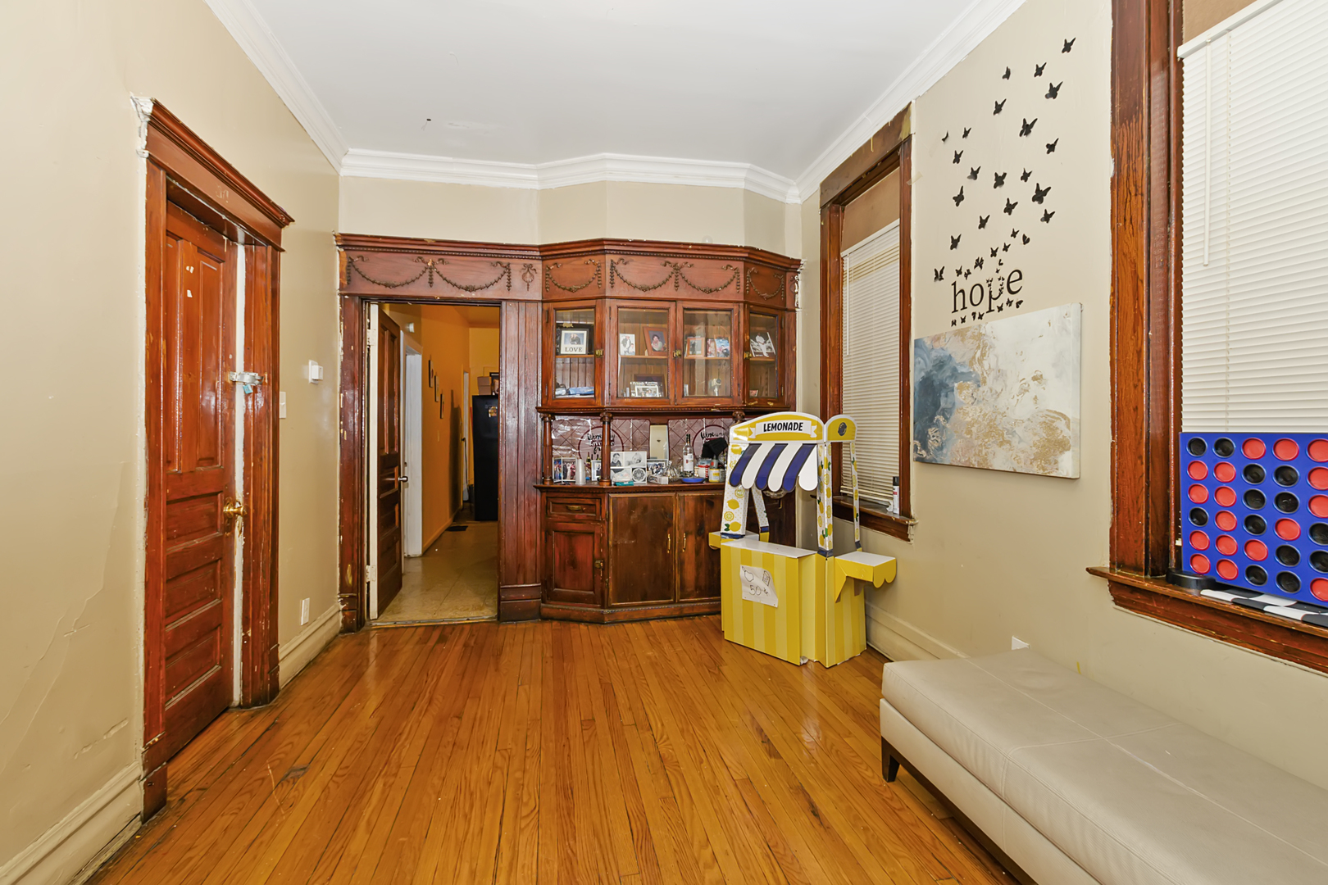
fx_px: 553
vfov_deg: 77.3
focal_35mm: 15
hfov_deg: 100.4
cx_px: 664
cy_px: 442
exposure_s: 1/6
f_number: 7.1
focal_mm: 10
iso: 250
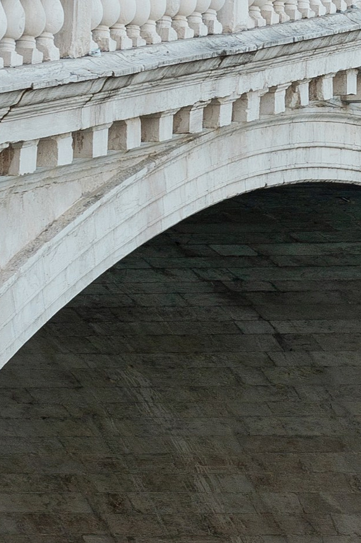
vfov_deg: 9.4
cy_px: 167
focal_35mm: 219
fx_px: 3302
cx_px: 544
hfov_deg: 6.2
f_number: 4.5
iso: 250
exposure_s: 1/400
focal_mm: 50
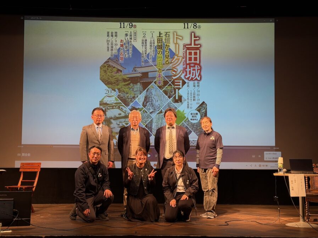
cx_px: 159
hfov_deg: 39.7
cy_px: 119
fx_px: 441
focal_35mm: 48
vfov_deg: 30.3
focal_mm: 6.76
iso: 64
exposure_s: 1/60
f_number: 1.78
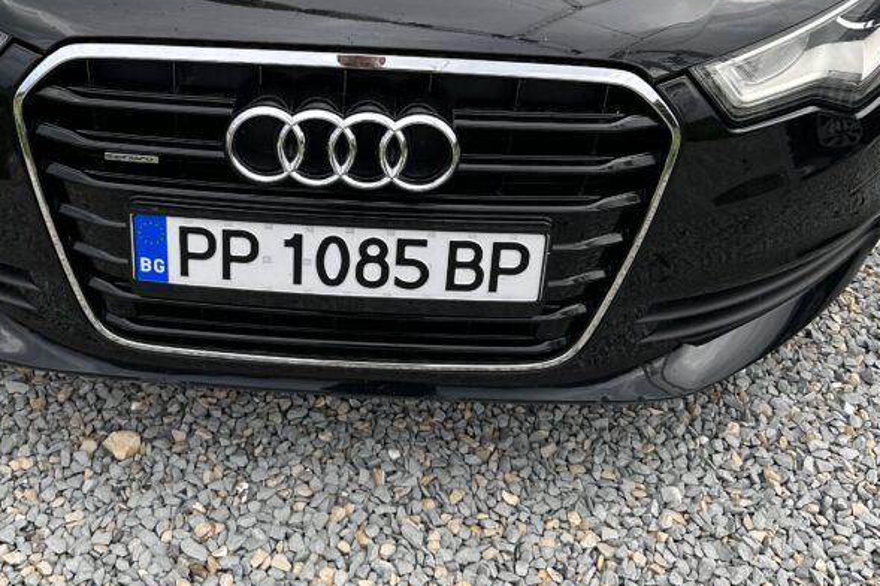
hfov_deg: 43.2
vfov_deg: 28.9
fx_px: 1099
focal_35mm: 45
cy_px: 84
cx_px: 320
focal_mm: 6.86
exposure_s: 1/257
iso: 80
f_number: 1.78
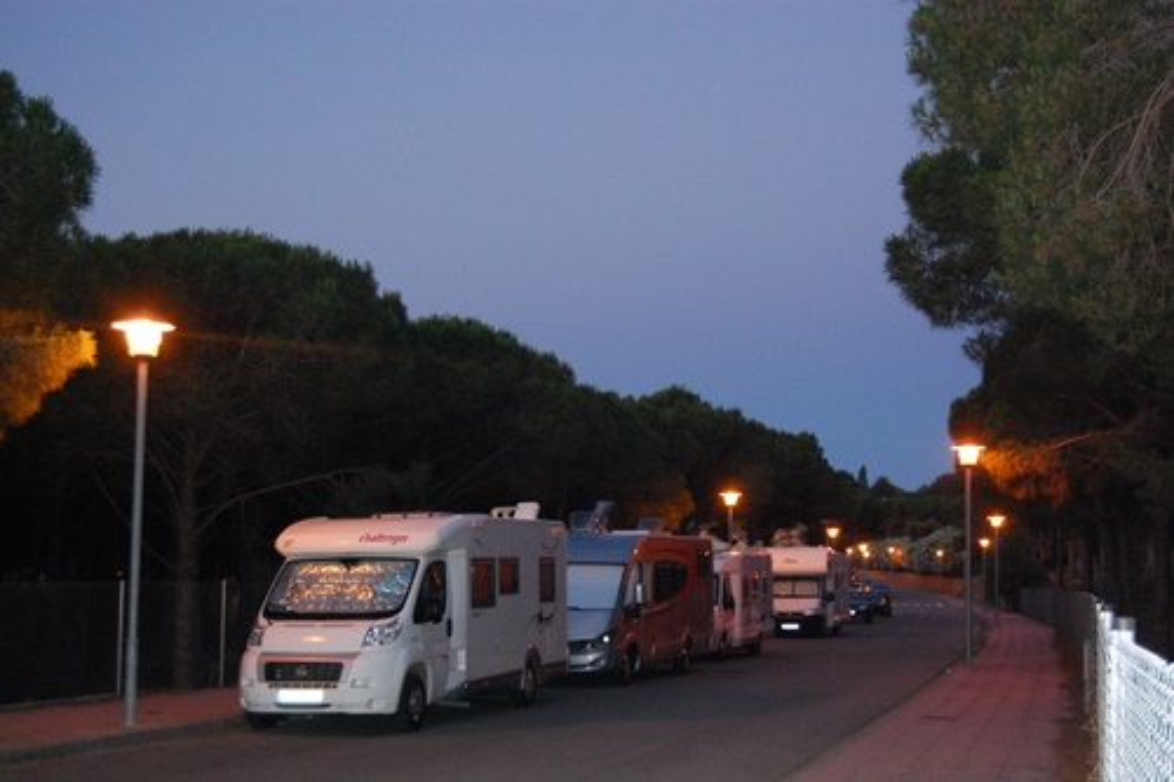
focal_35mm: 51
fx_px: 1663
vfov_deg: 26.5
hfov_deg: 38.9
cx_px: 587
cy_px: 391
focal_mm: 34
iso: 1600
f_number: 4.5
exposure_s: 1/60
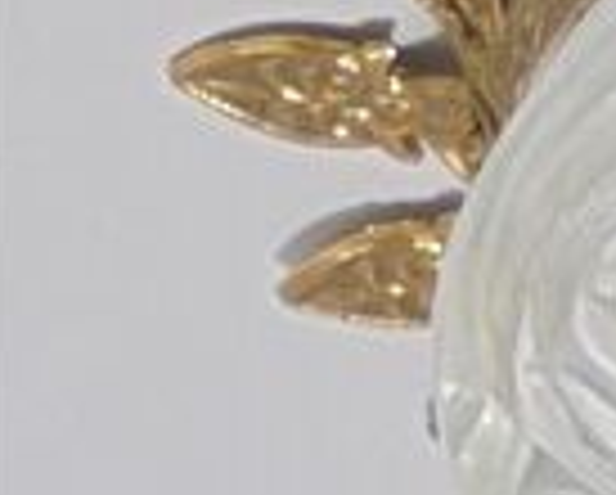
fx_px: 3980
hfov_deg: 7.5
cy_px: 34
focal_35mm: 218
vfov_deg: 7.1
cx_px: 2001
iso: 100
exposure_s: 1/60
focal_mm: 6.1
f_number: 4
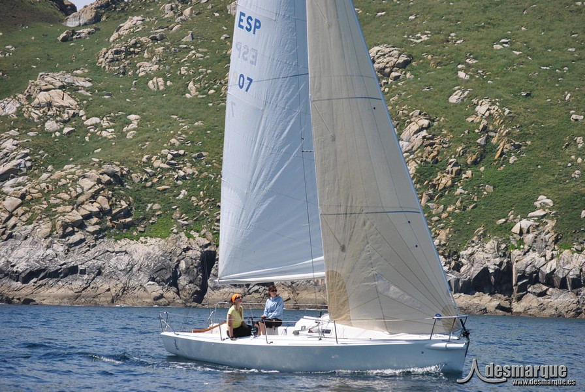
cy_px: 196
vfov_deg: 8.7
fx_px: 2563
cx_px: 292
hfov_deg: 13.0
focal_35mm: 158
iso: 100
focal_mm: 105
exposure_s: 1/640
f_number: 6.3
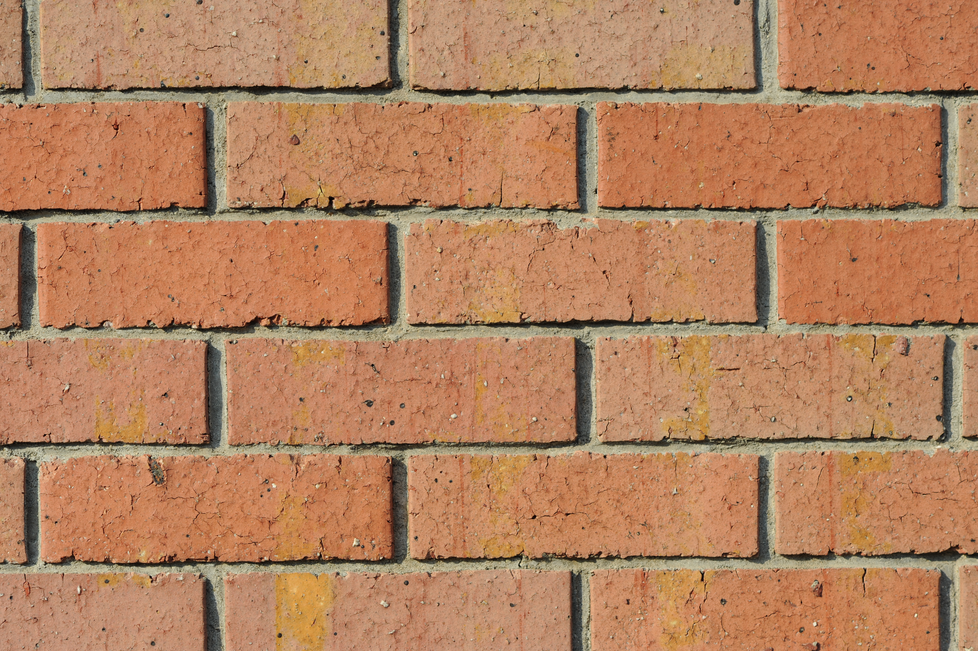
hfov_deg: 19.5
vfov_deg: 13.0
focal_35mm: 105
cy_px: 326
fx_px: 2851
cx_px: 489
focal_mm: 105
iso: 200
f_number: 4
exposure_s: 1/1600
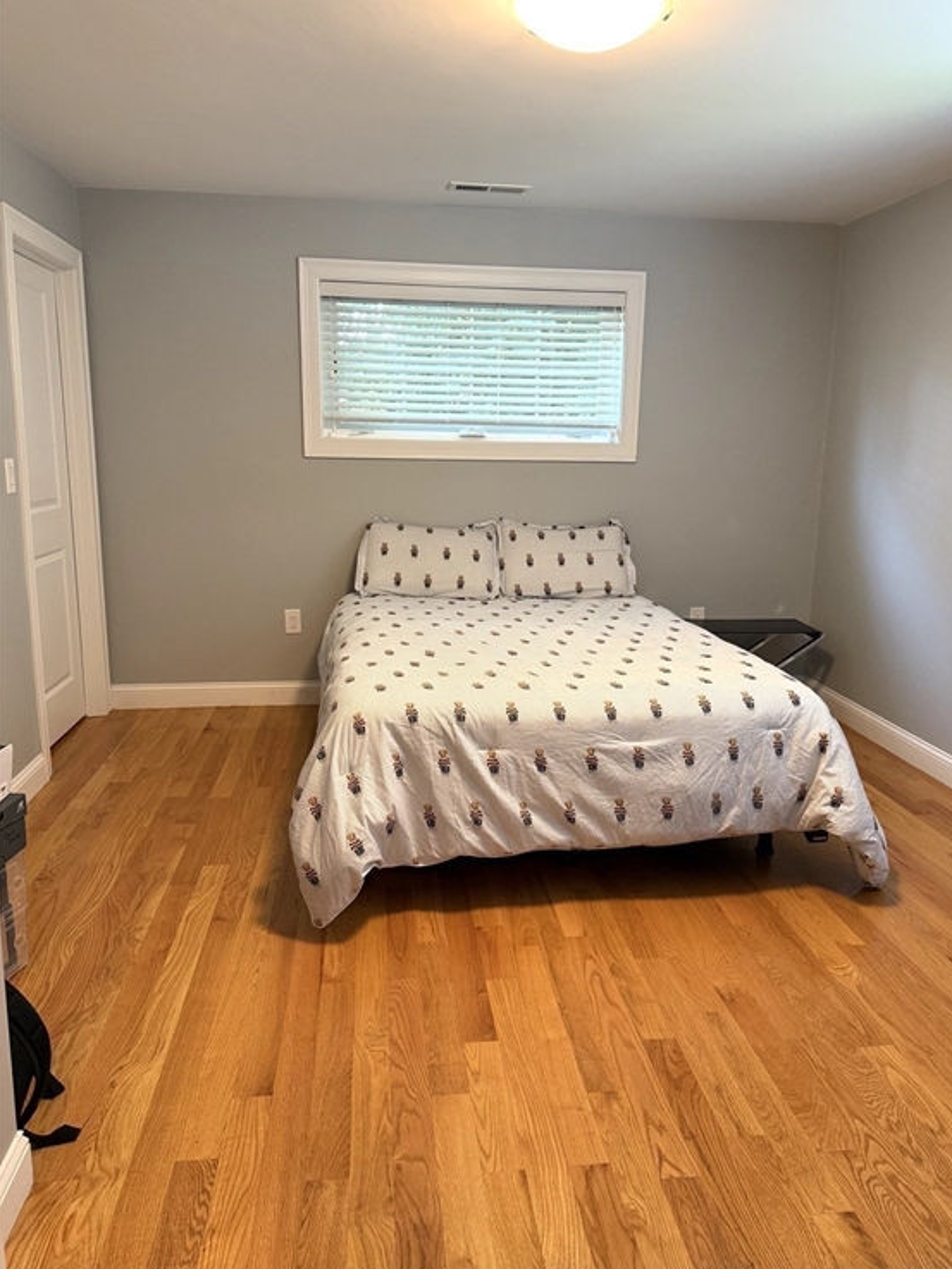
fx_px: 916
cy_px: 620
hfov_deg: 54.9
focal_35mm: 25
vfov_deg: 69.4
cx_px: 492
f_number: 1.78
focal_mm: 6.76
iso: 200
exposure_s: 1/60
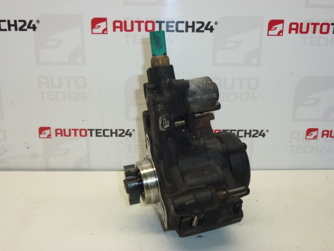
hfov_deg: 49.0
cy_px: 126
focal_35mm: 38
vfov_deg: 37.7
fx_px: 367
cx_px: 167
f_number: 3.8
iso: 400
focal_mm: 6.8
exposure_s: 1/200
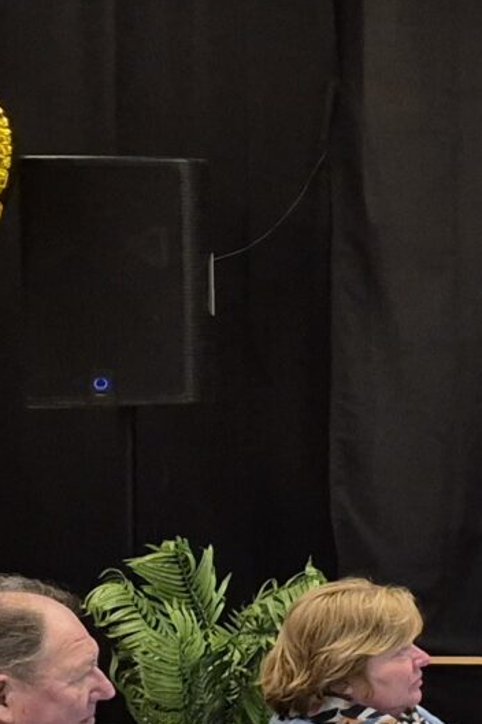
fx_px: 2329
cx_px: 1657
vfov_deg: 17.6
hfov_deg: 8.7
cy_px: 358
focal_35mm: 116
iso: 250
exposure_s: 1/120
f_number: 1.8
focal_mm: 5.4
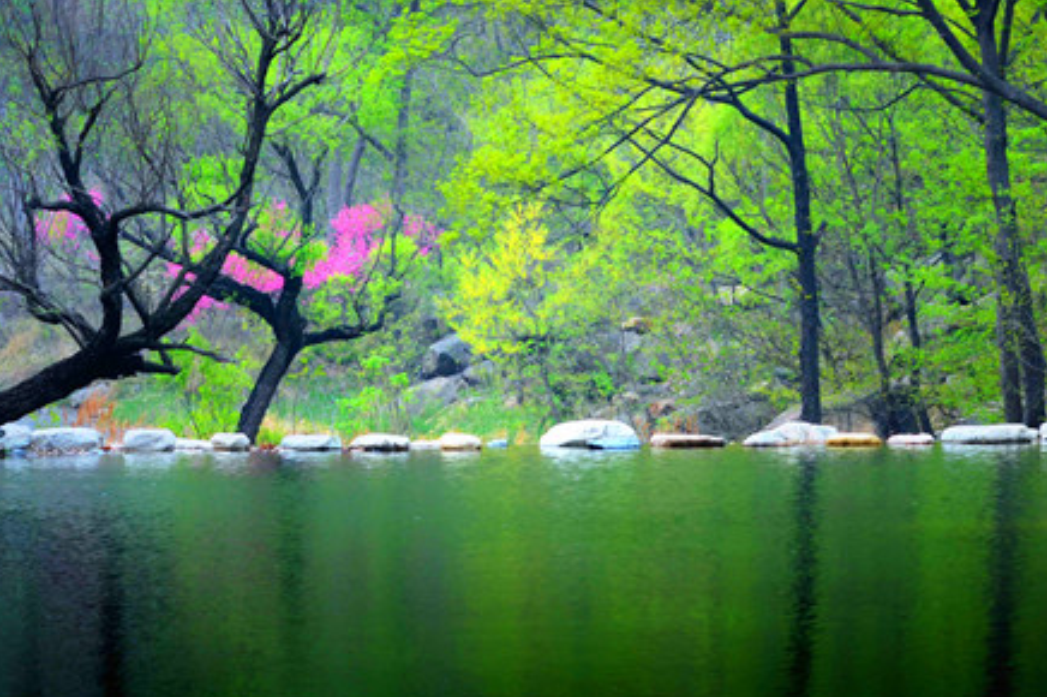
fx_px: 4668
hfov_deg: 12.8
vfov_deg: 8.5
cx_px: 548
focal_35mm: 161
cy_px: 284
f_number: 4.5
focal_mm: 85
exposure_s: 1/80
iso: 100
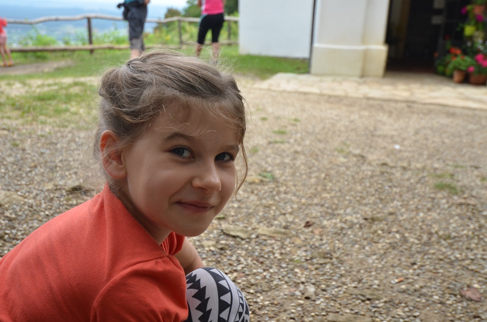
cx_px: 244
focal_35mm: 36
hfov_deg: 53.2
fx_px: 486
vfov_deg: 36.7
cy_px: 161
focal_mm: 24
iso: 125
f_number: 4
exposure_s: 1/250
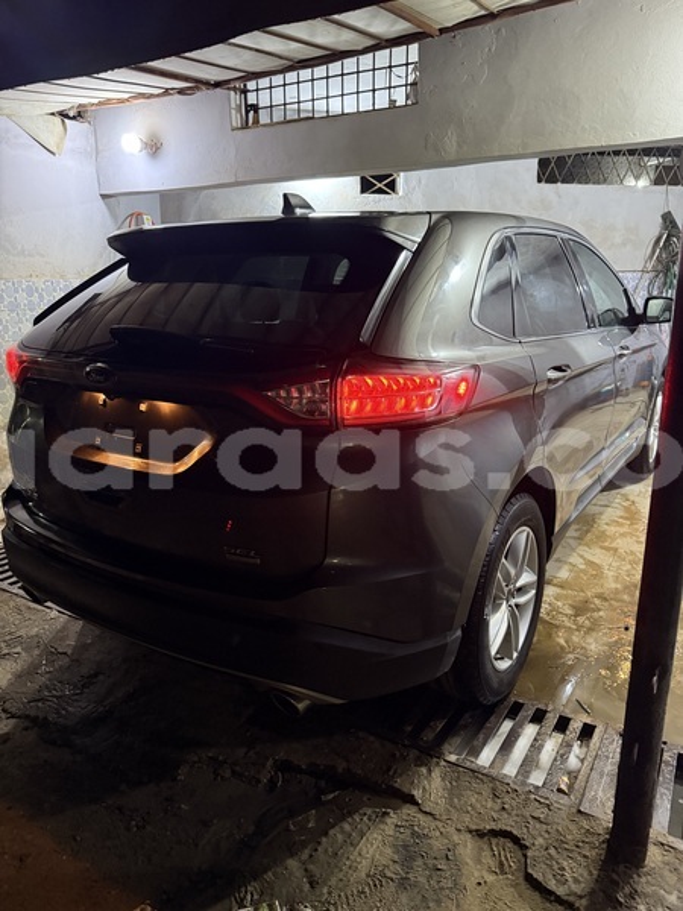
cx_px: 342
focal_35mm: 24
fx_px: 631
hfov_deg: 56.8
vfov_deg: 71.6
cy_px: 456
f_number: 1.78
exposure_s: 1/36
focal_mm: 6.76
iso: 800
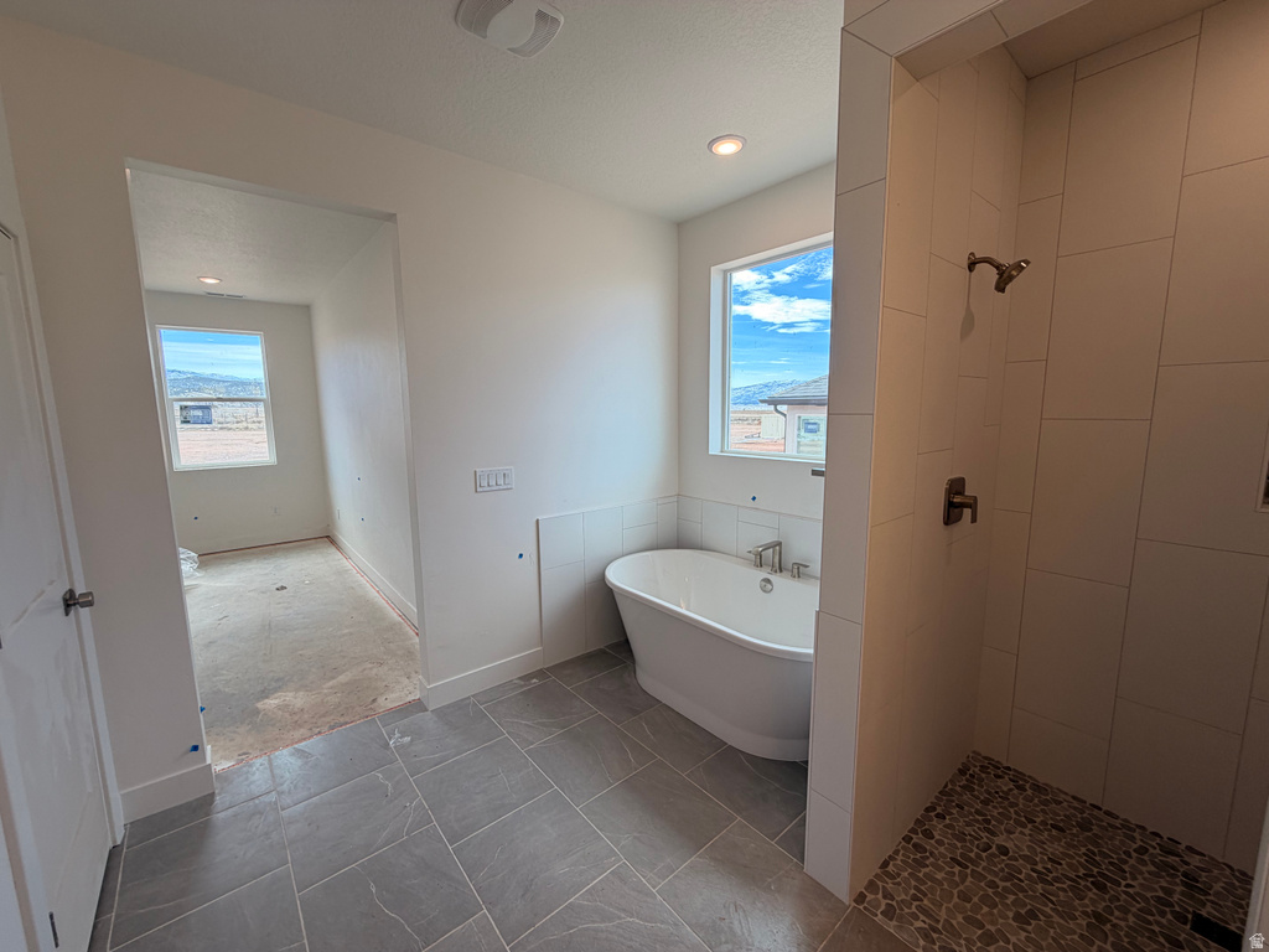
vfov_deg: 85.7
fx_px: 513
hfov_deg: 102.1
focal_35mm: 14
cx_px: 634
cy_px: 476
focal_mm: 2.22
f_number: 2.2
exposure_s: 1/120
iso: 32
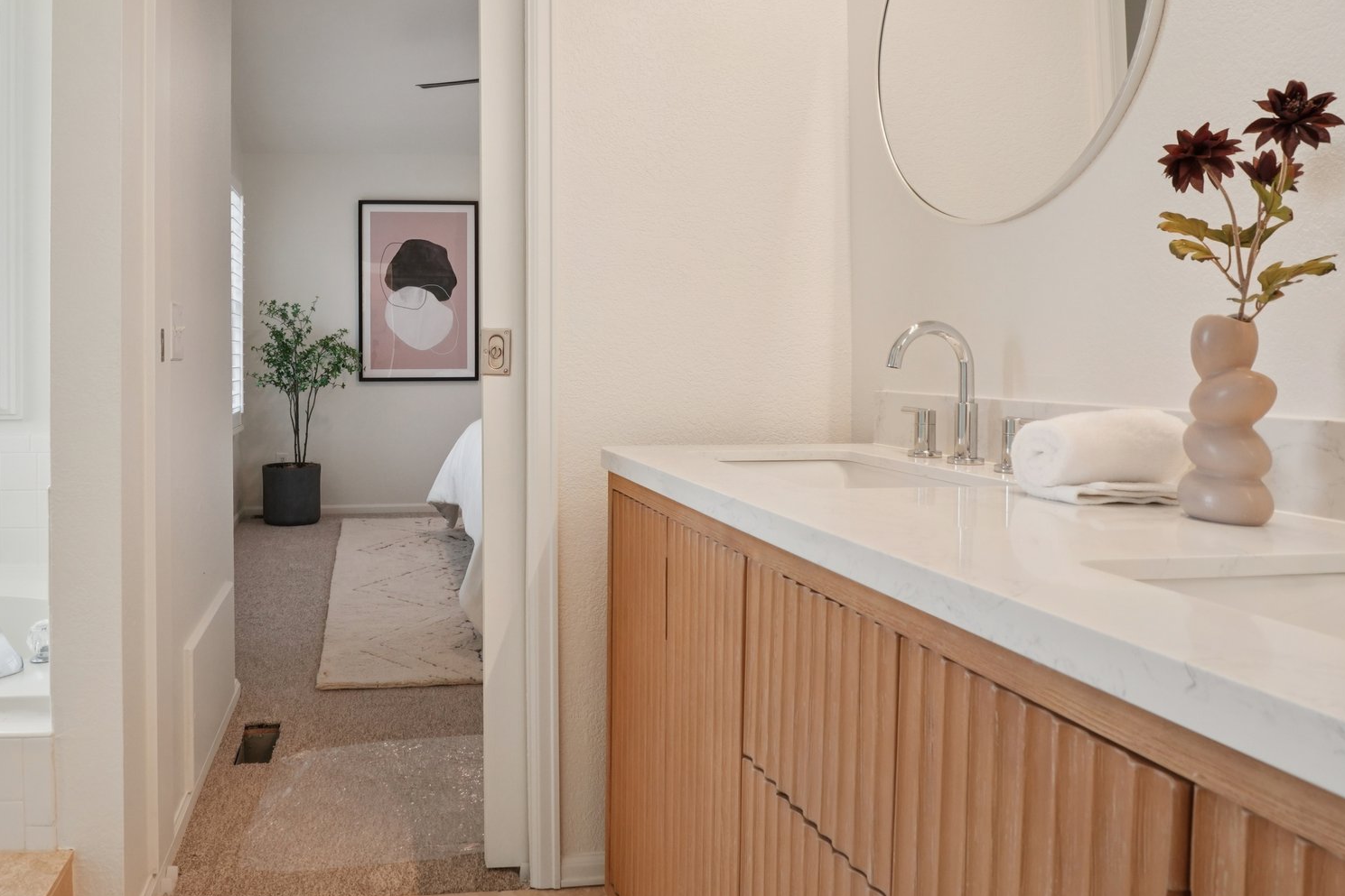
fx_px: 848
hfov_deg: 74.4
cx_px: 445
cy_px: 367
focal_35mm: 23
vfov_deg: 55.4
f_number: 8
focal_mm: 11
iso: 160
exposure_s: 1/30
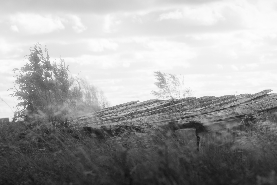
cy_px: 105
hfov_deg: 10.6
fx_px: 1486
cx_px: 191
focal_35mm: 193
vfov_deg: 7.1
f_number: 8
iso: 400
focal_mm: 125
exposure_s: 1/1500
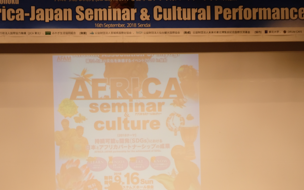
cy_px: 145
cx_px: 114
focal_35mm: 138
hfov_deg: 15.1
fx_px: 1143
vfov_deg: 9.5
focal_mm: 55
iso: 640
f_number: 4
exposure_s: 1/60
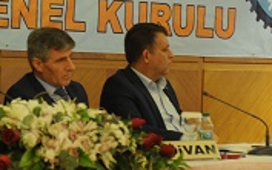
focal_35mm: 184
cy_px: 130
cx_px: 40
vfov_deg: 7.1
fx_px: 1365
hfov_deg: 11.3
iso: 1000
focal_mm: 40
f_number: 2.8
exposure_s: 1/30
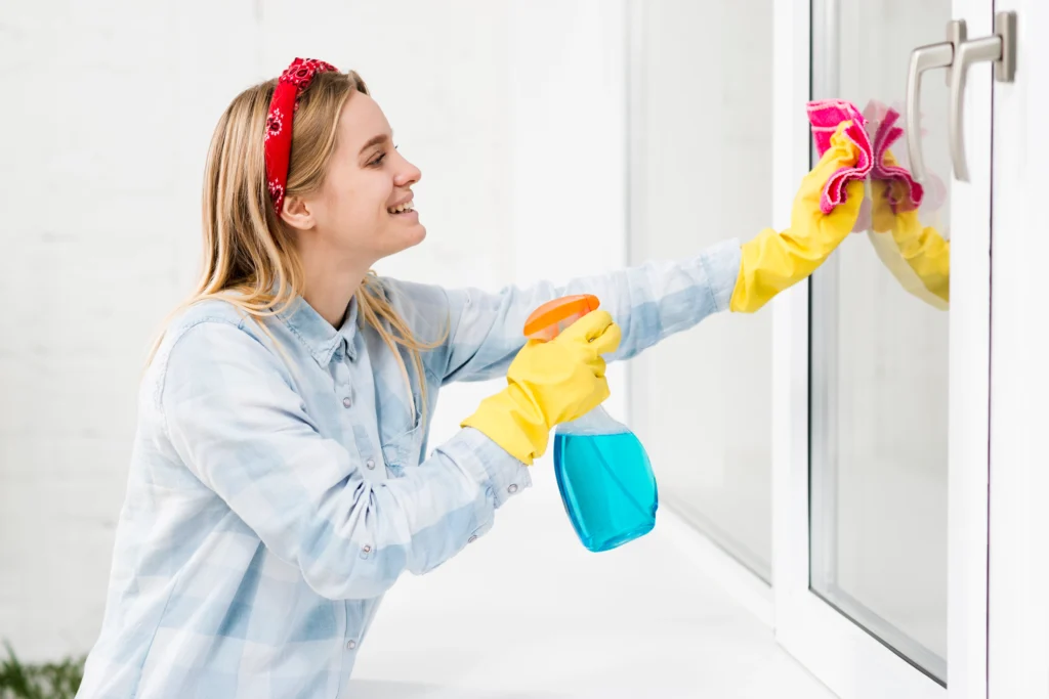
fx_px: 2477
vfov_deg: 16.1
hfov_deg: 23.9
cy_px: 350
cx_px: 524
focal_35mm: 85
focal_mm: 85
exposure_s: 1/160
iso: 250
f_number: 3.5
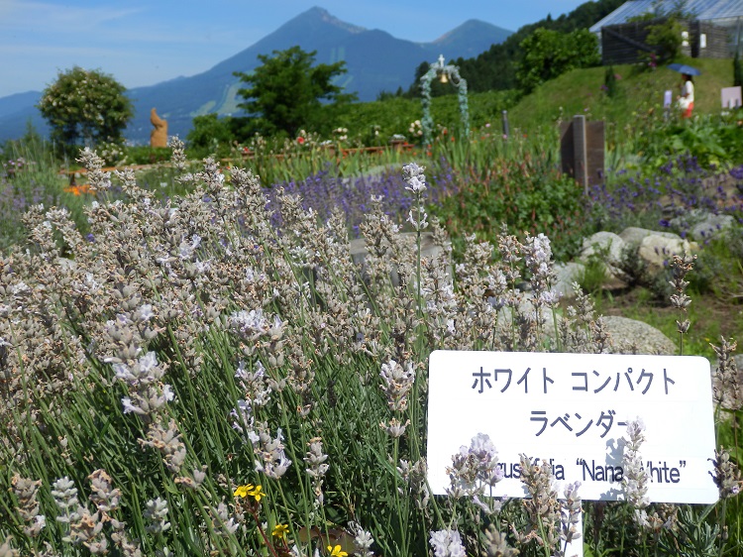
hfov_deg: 46.8
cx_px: 372
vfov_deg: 35.9
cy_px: 278
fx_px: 858
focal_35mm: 40
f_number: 10.4
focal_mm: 7.3
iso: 80
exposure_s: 1/160
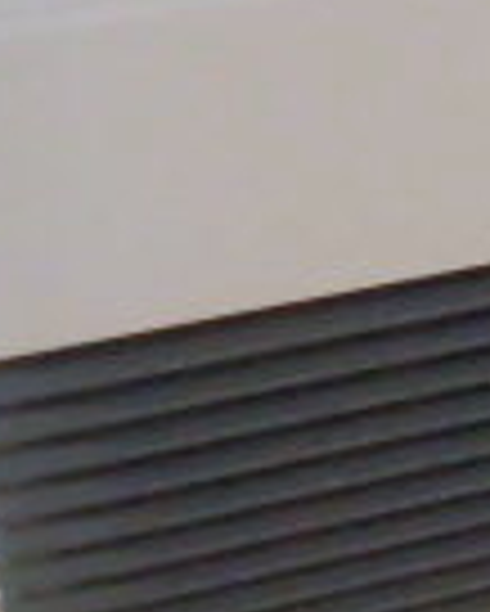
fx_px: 1992
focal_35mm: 110
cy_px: 333
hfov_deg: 13.0
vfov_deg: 17.4
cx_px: 800
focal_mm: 4.3
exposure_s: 1/160
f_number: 3.1
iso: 800
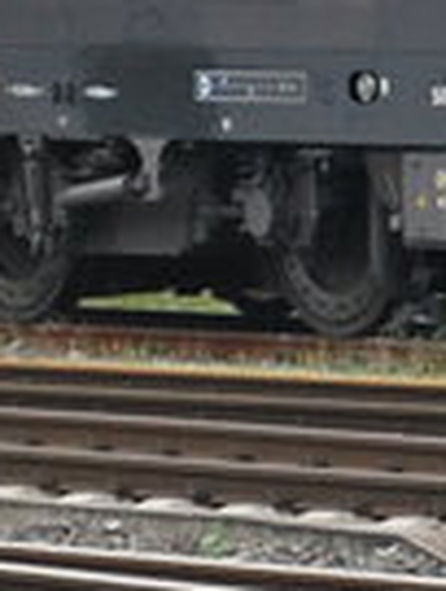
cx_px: 367
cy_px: 46
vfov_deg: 2.8
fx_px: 12042
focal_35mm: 704
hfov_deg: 2.1
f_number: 5.6
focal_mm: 55
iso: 400
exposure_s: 1/500
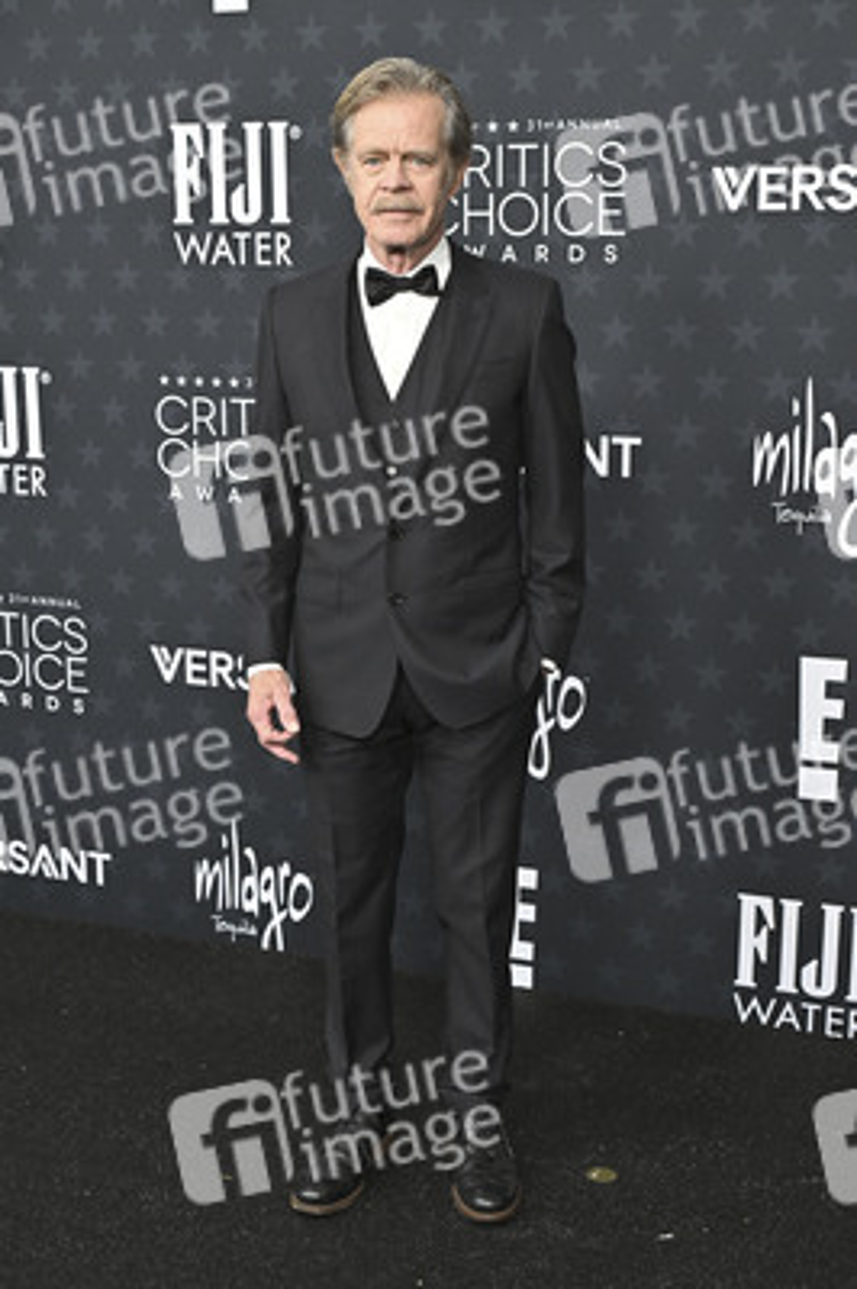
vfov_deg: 49.6
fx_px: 1395
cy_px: 644
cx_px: 428
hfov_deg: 34.2
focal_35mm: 39
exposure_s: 1/320
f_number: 5.6
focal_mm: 39
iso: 1250
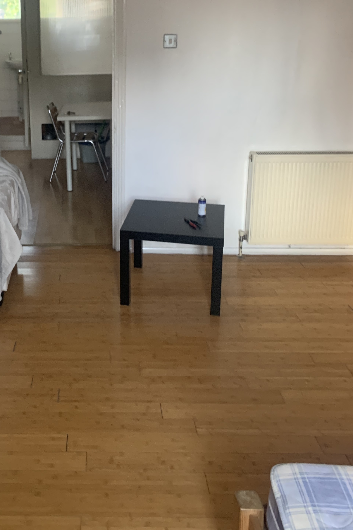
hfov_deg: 34.2
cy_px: 187
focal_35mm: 38
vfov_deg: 50.0
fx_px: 559
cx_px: 83
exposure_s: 1/60
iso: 200
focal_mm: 4.25
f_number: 1.8
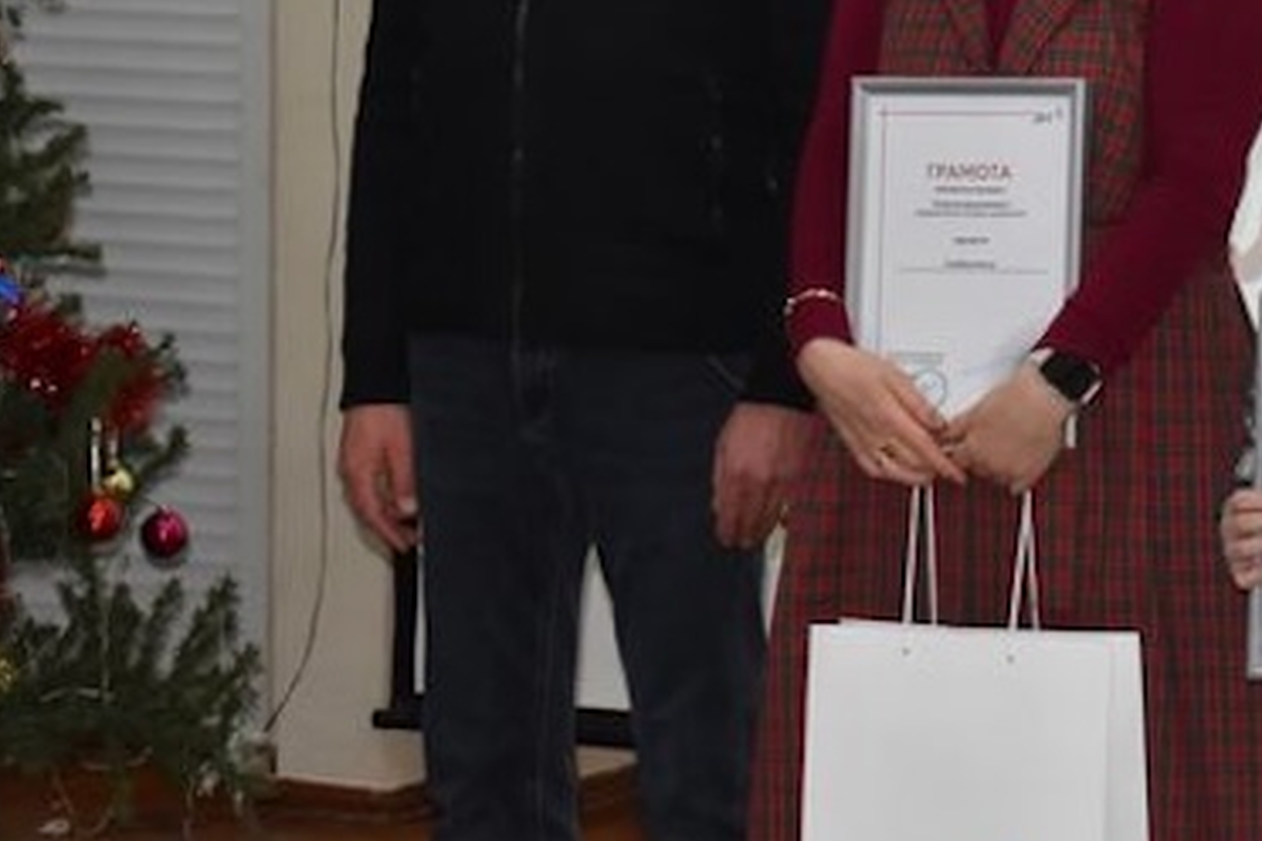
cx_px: 1374
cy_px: 231
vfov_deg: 8.8
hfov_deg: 13.0
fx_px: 5433
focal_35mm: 155
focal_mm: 40
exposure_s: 1/100
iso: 800
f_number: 5
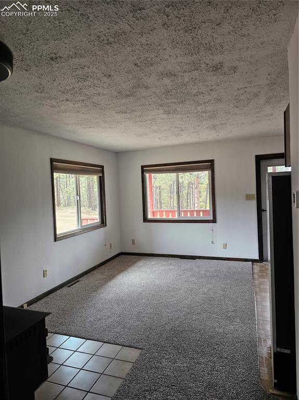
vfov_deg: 74.0
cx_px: 150
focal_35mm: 23
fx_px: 265
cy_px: 200
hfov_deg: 58.8
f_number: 1.7
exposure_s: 1/120
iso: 200
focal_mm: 6.3
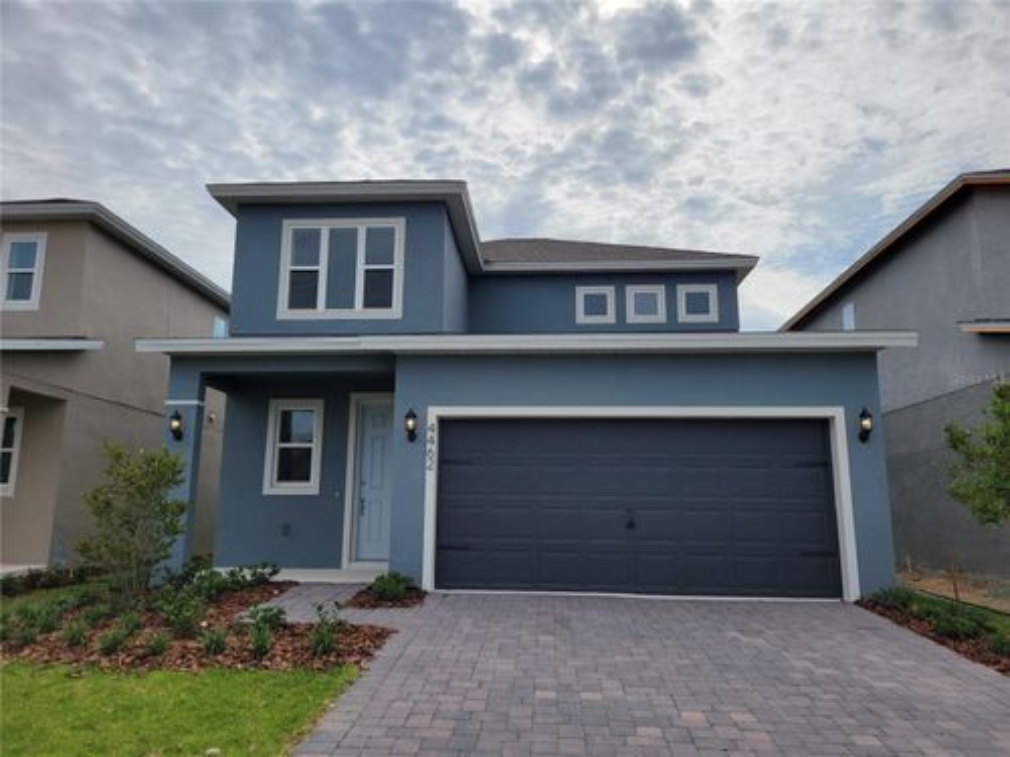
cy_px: 378
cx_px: 505
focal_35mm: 26
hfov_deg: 67.3
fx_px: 759
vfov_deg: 53.1
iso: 40
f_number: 1.8
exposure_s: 1/4109
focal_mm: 5.4
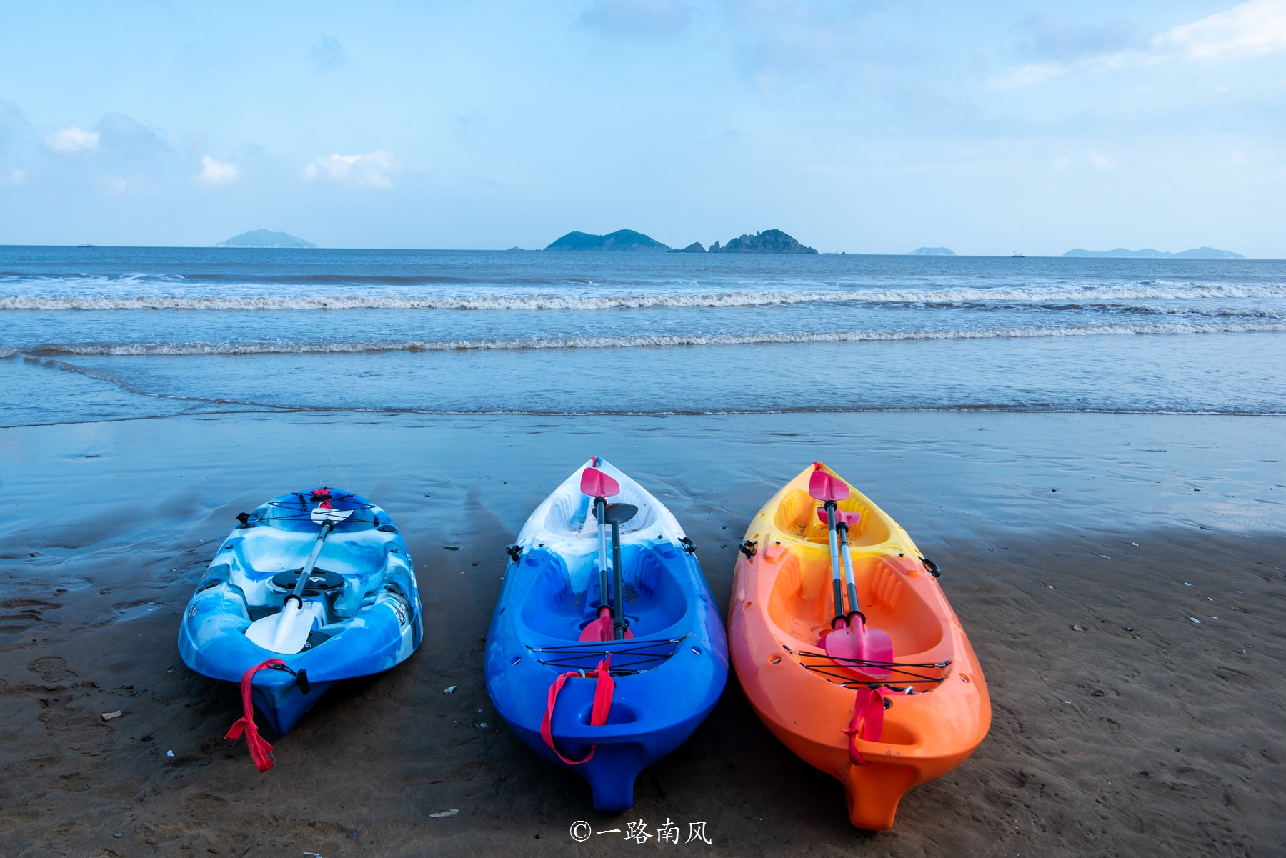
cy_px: 429
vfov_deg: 41.1
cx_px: 643
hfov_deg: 58.7
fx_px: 1143
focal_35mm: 32
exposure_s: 1/80
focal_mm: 32
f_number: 13
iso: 80
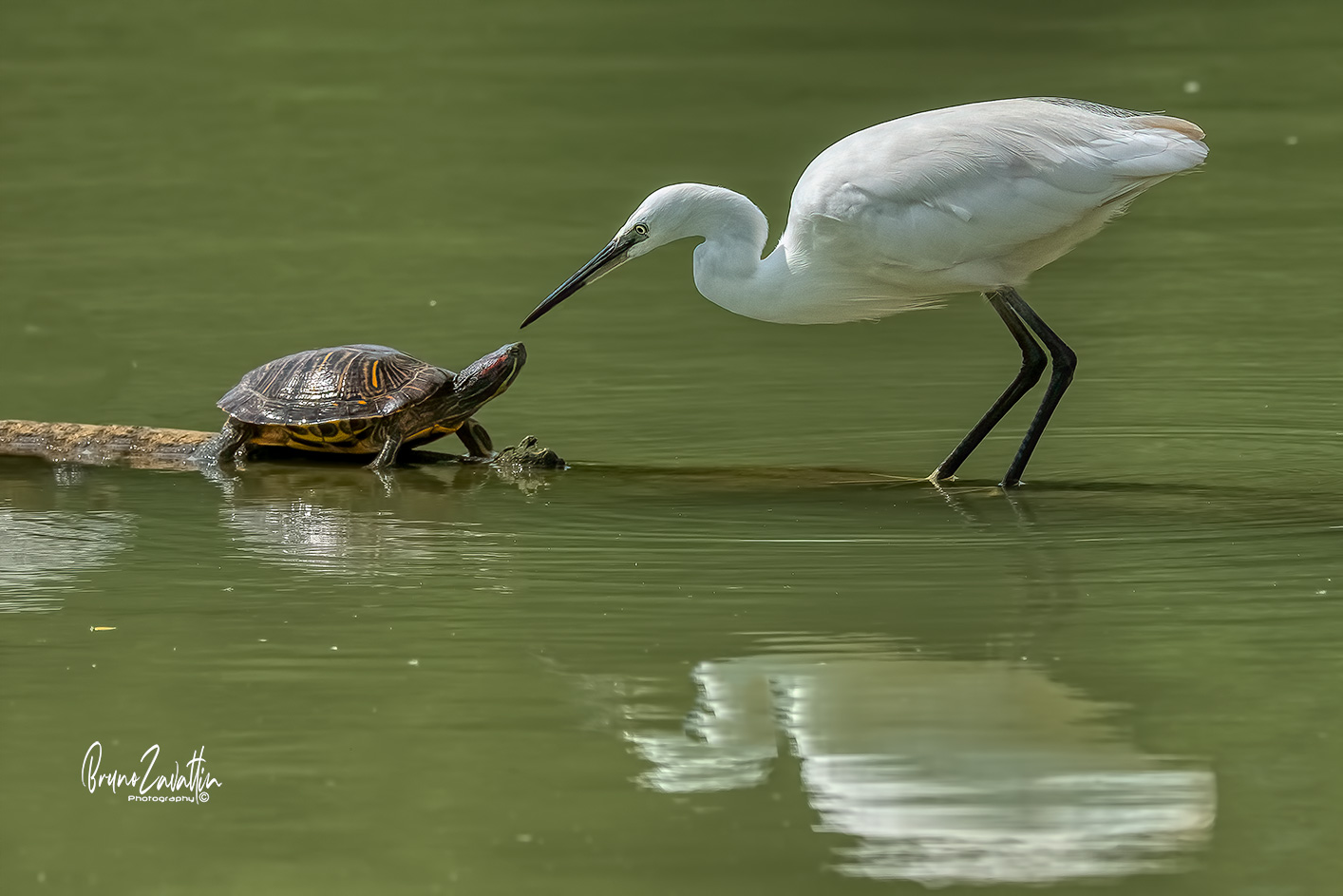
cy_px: 448
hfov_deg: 4.9
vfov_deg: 3.3
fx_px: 15706
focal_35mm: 421
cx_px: 672
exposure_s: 1/4000
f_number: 8
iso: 800
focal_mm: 420
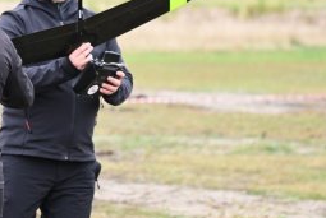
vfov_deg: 4.7
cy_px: 80
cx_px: 44
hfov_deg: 7.0
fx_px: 2649
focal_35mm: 292
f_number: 5
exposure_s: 1/200
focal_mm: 150
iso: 1250
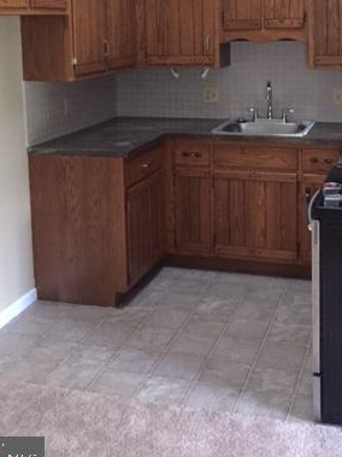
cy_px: 92
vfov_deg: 37.5
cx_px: 208
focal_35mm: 49
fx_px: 646
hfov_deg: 29.6
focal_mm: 4.15
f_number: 2.2
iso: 320
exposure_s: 1/15
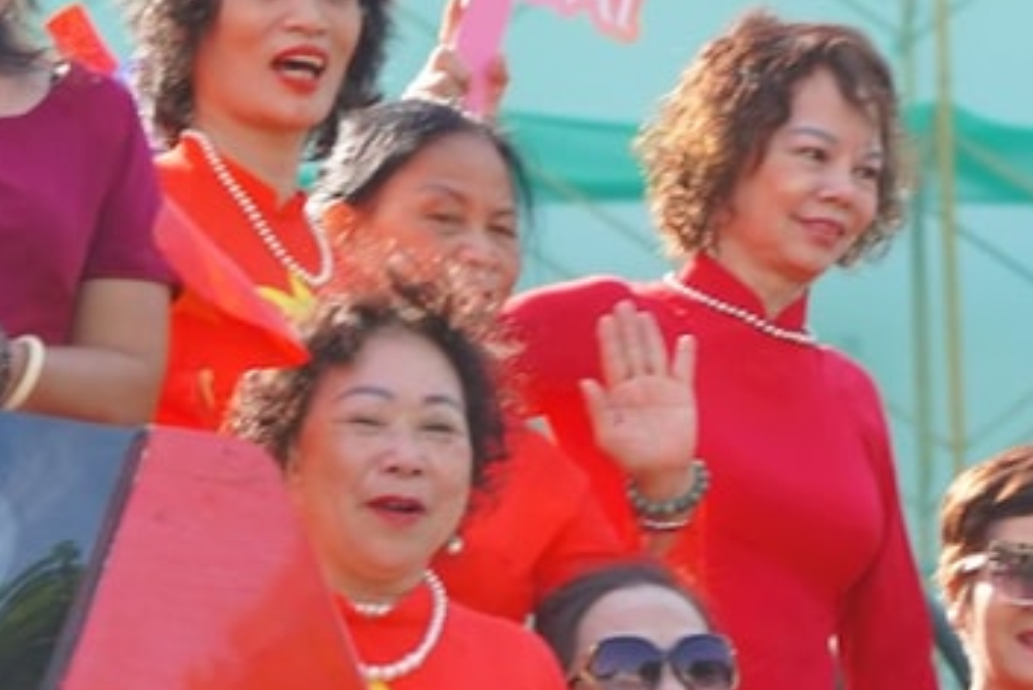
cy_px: 775
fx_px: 14094
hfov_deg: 4.2
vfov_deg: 2.8
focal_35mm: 491
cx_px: 1341
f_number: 4.5
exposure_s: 1/250
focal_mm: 90
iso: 250
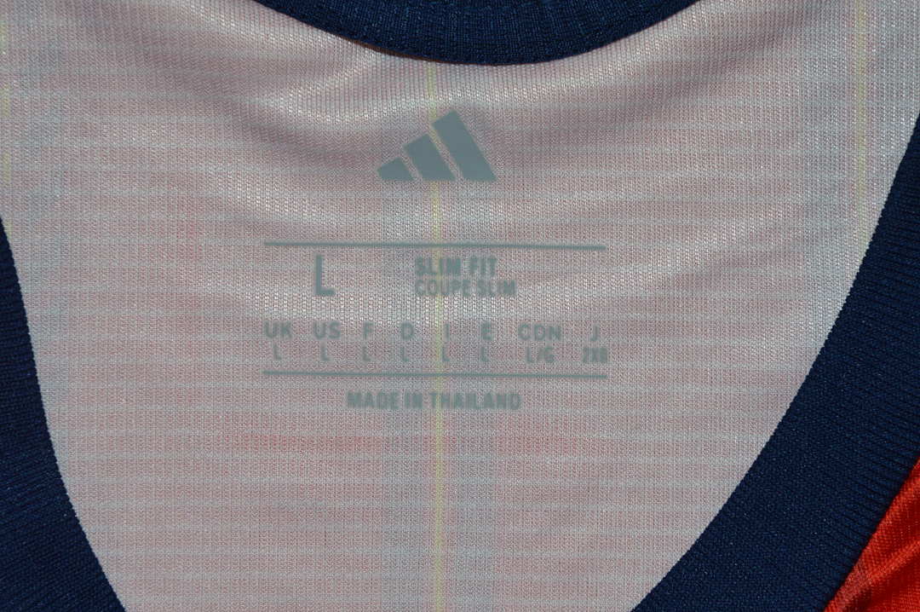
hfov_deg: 13.1
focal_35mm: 158
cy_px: 306
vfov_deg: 8.7
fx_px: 4021
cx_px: 460
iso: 400
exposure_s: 1/200
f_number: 16
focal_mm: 105
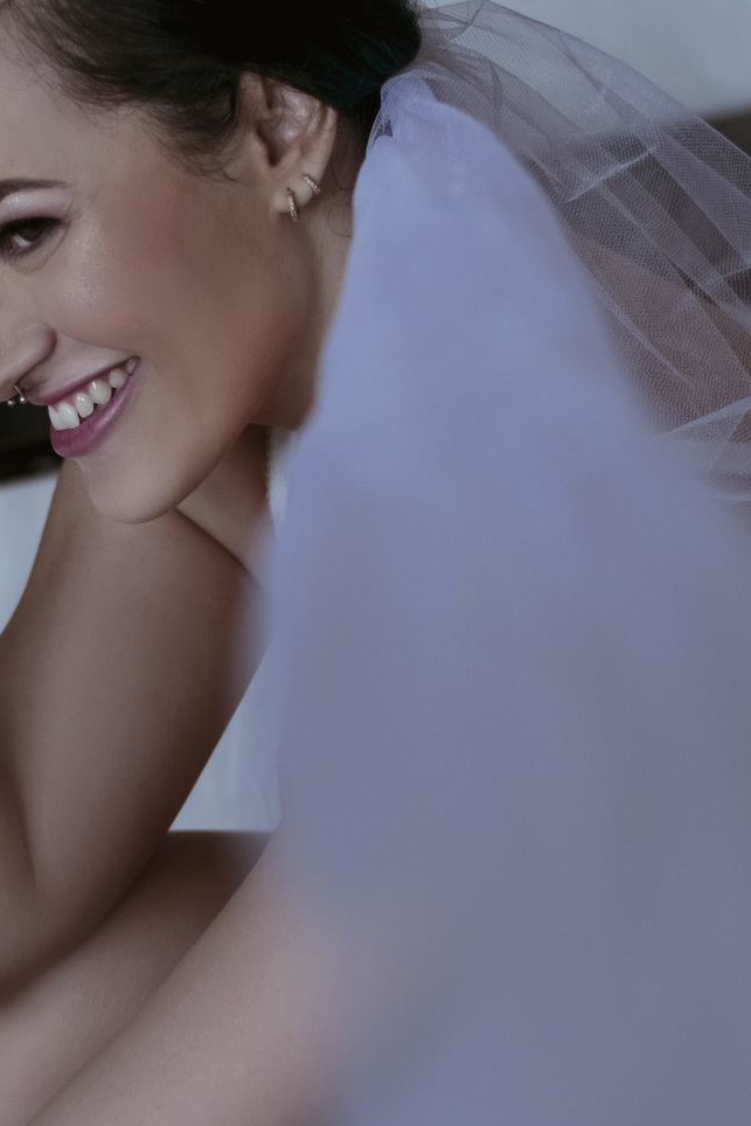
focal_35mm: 140
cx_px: 100
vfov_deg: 14.6
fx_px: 4379
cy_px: 709
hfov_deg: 9.8
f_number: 2.5
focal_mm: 50
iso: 320
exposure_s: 1/400
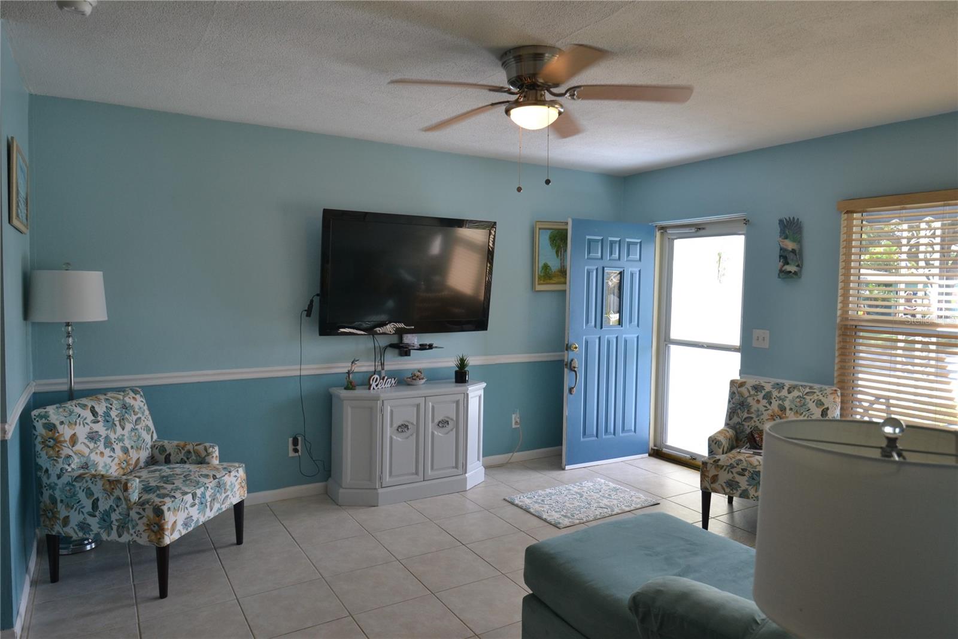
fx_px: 599
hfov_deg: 77.3
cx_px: 479
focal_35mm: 22
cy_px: 320
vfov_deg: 56.1
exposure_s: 1/100
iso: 400
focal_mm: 15
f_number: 5
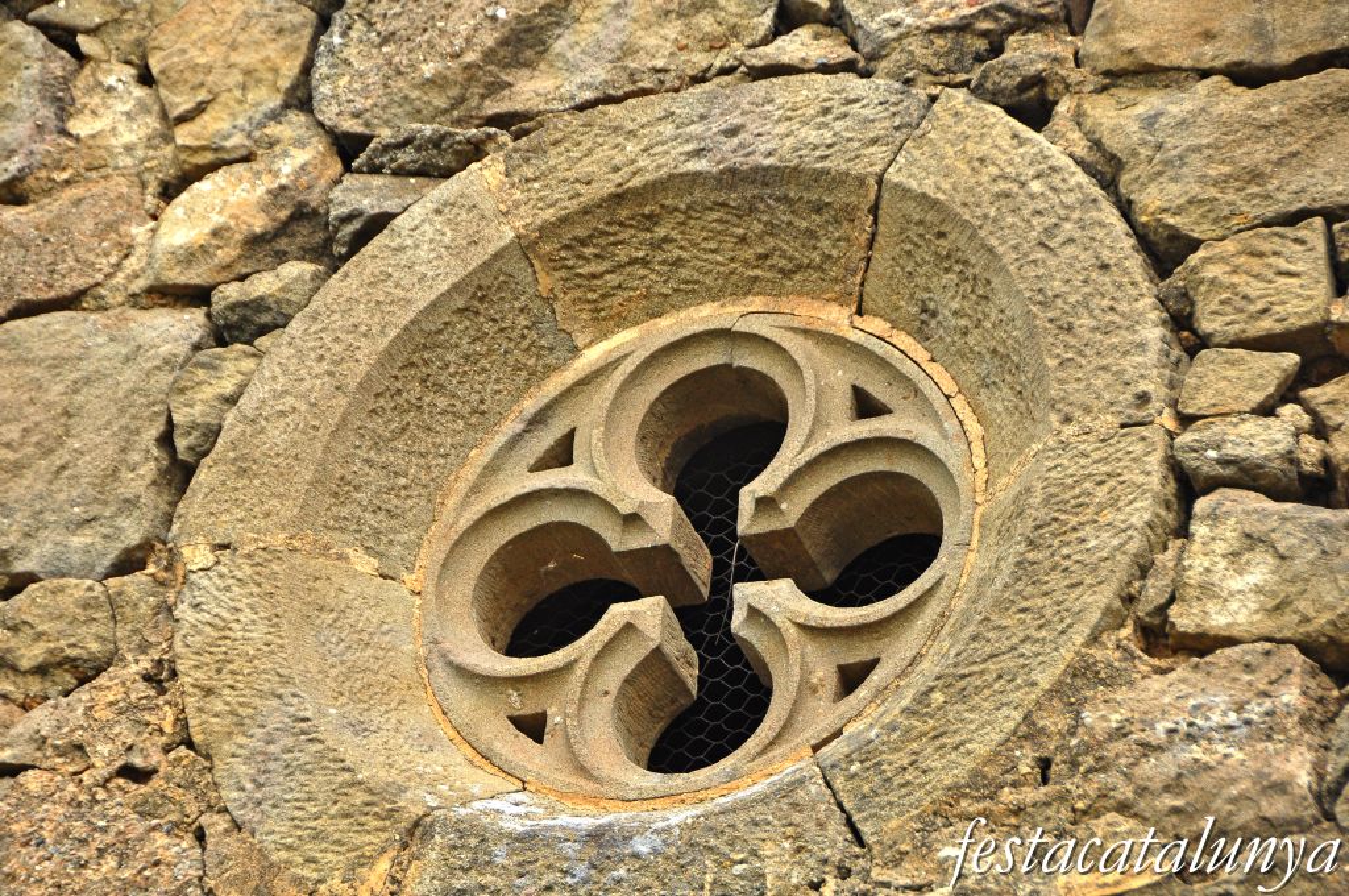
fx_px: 7298
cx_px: 674
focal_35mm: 195
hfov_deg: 10.6
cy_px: 448
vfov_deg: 7.0
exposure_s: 1/320
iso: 500
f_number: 5.6
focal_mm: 130
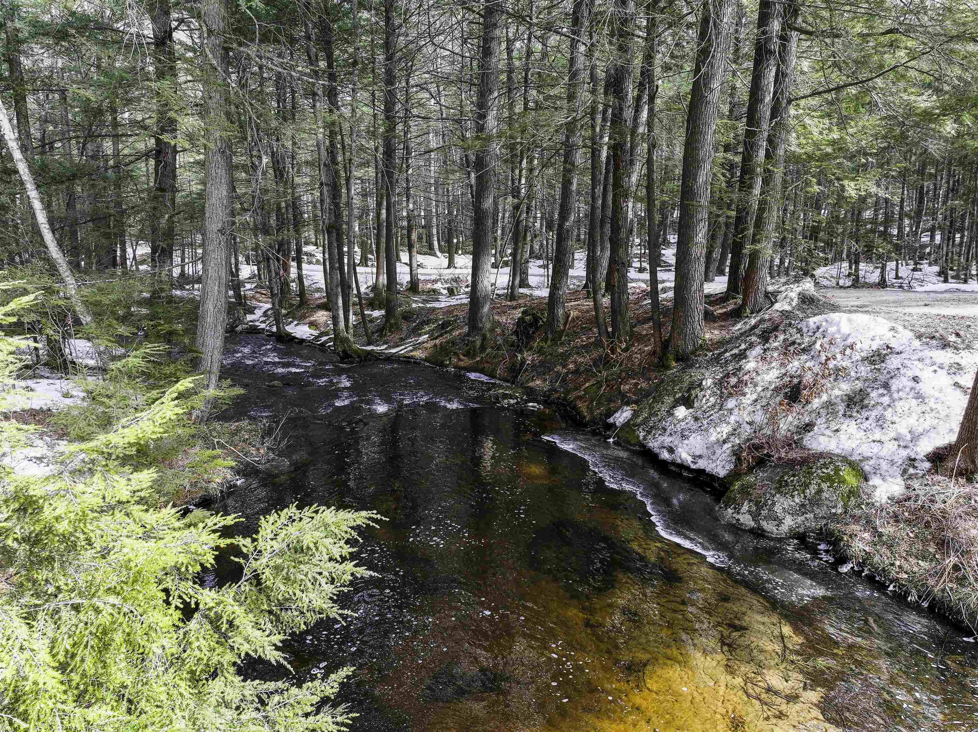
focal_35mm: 24
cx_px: 489
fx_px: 678
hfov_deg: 71.6
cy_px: 366
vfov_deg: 56.8
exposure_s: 1/1250
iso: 150
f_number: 2.8
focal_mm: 12.29
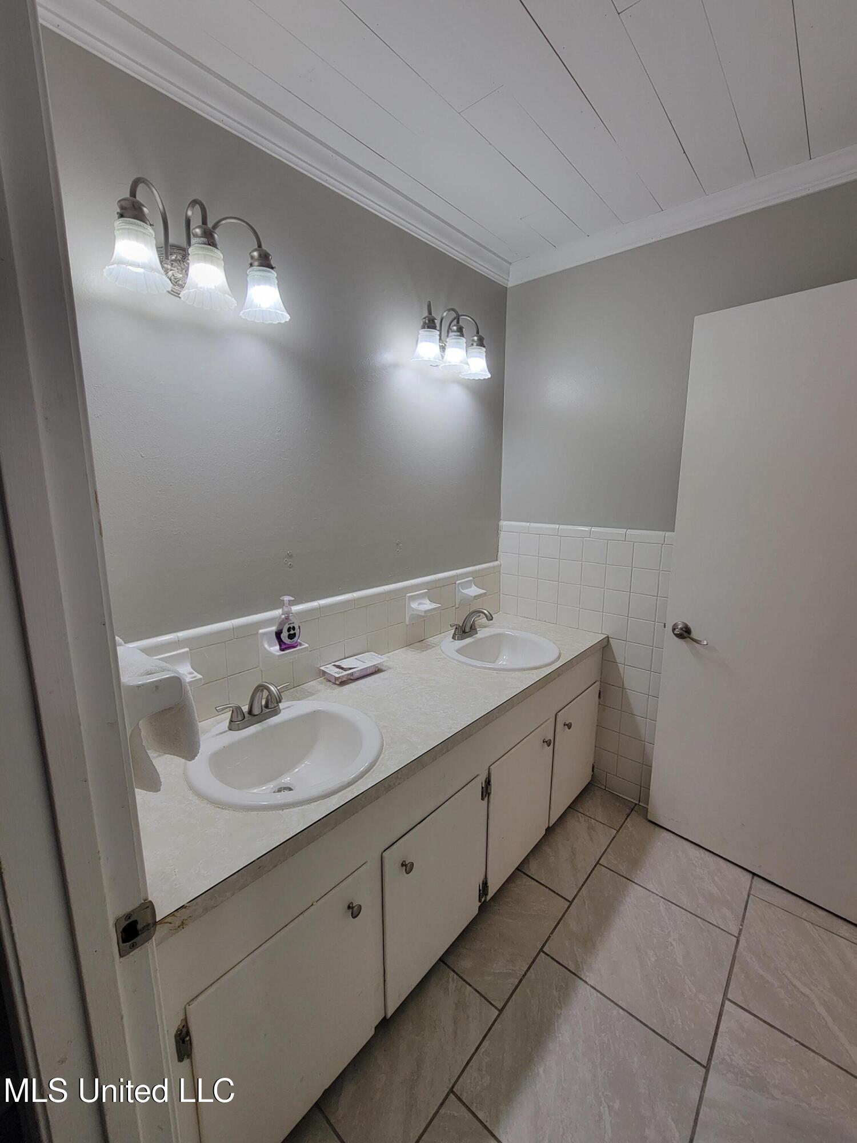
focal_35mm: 13
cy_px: 572
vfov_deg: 106.2
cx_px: 428
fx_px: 429
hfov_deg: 89.9
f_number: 2.2
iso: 80
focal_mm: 2.2
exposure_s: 1/120
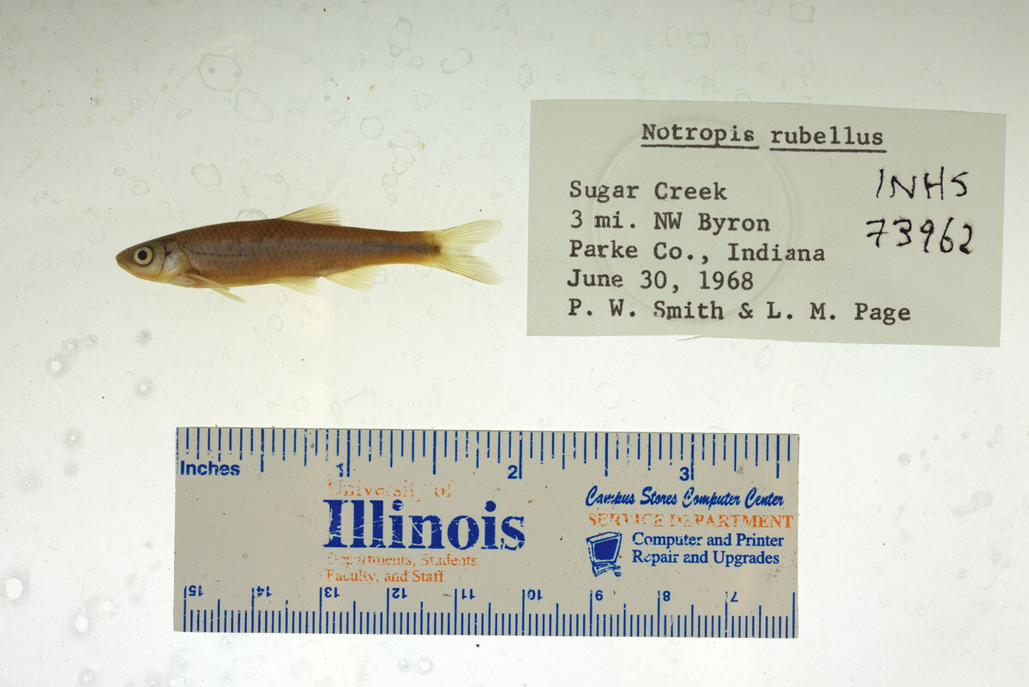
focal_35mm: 60
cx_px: 514
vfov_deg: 22.6
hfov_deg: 33.4
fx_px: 1716
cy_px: 344
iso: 100
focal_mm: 60
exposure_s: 1/200
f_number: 10
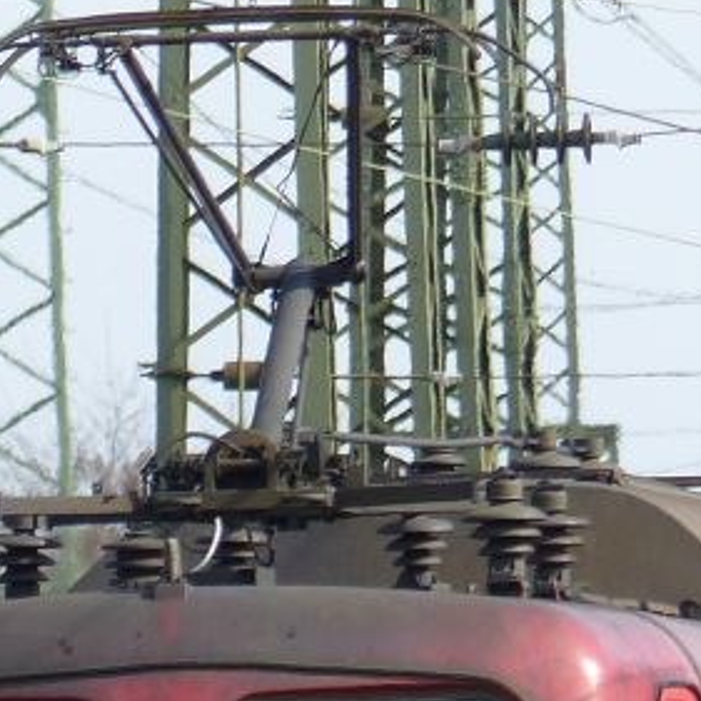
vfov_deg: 0.9
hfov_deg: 0.9
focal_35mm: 2019
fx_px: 46258
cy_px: 811
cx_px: 177
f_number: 3.5
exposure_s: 1/640
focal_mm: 96.3
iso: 100
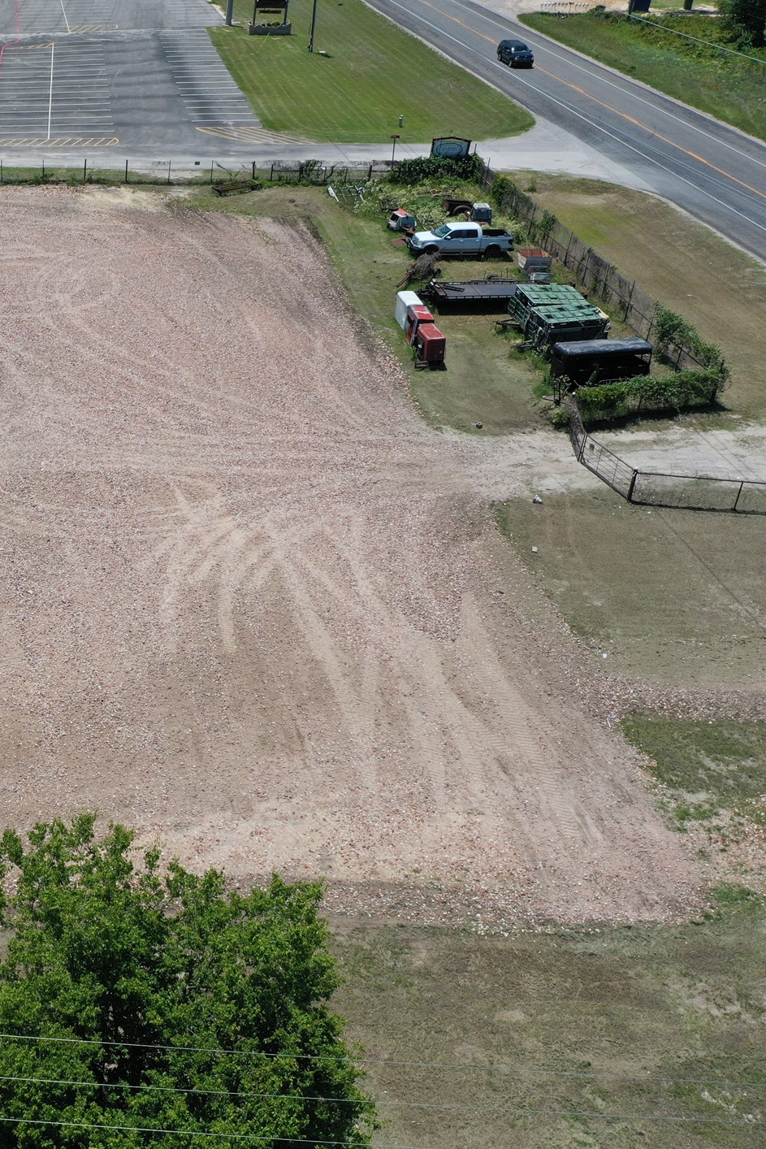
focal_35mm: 43
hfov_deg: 28.7
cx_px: -50
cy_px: 564
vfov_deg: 45.4
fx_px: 1372
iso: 100
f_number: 6.3
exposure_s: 1/640
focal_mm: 10.26
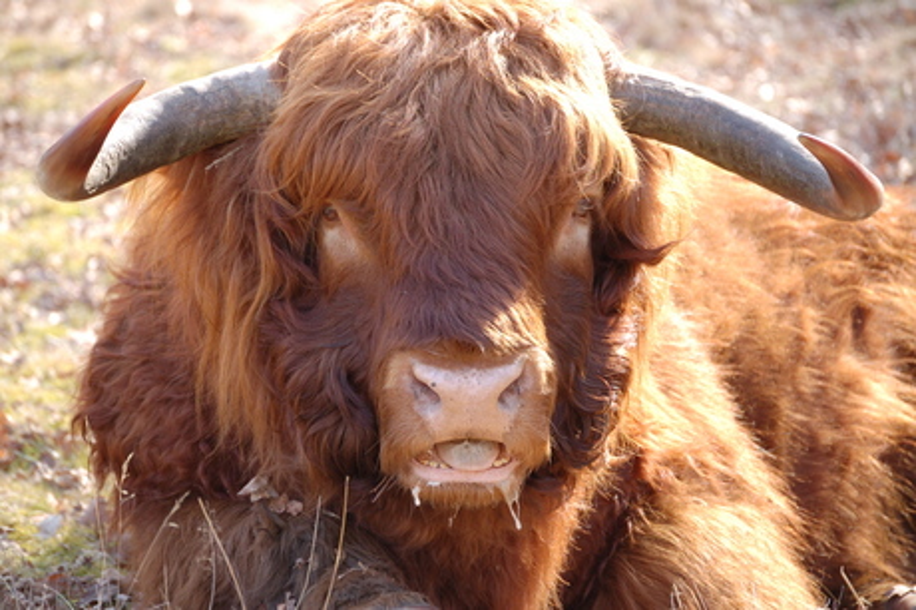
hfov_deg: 11.4
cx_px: 458
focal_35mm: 180
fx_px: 4577
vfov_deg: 7.6
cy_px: 305
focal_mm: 120
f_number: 5
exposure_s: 1/250
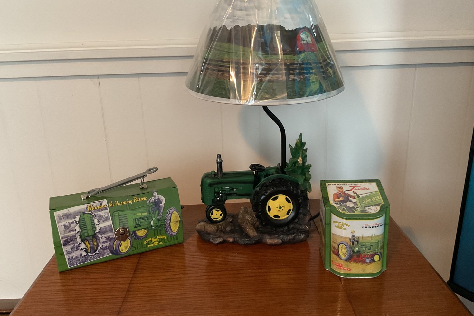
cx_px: 241
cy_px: 144
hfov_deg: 60.3
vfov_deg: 42.3
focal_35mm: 31
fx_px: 408
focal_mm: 3
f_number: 1.8
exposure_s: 1/40
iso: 250
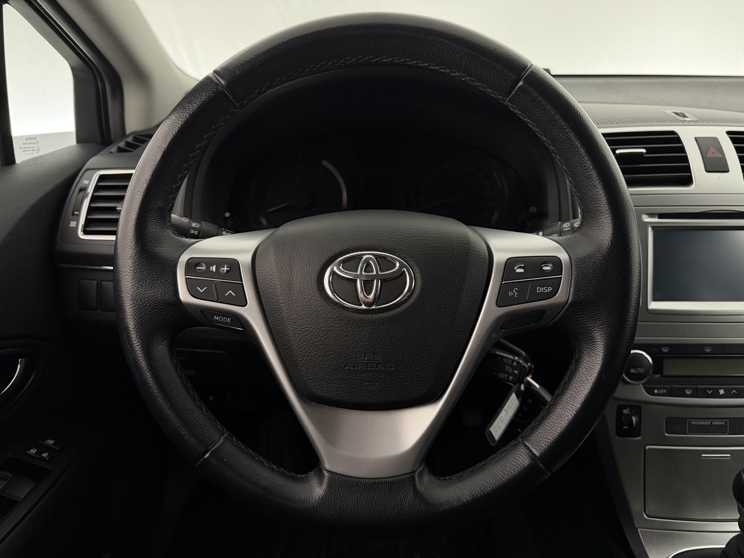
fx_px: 516
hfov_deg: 71.6
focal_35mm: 24
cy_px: 279
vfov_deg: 56.8
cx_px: 372
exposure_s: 1/50
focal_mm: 6.76
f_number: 1.78
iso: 640
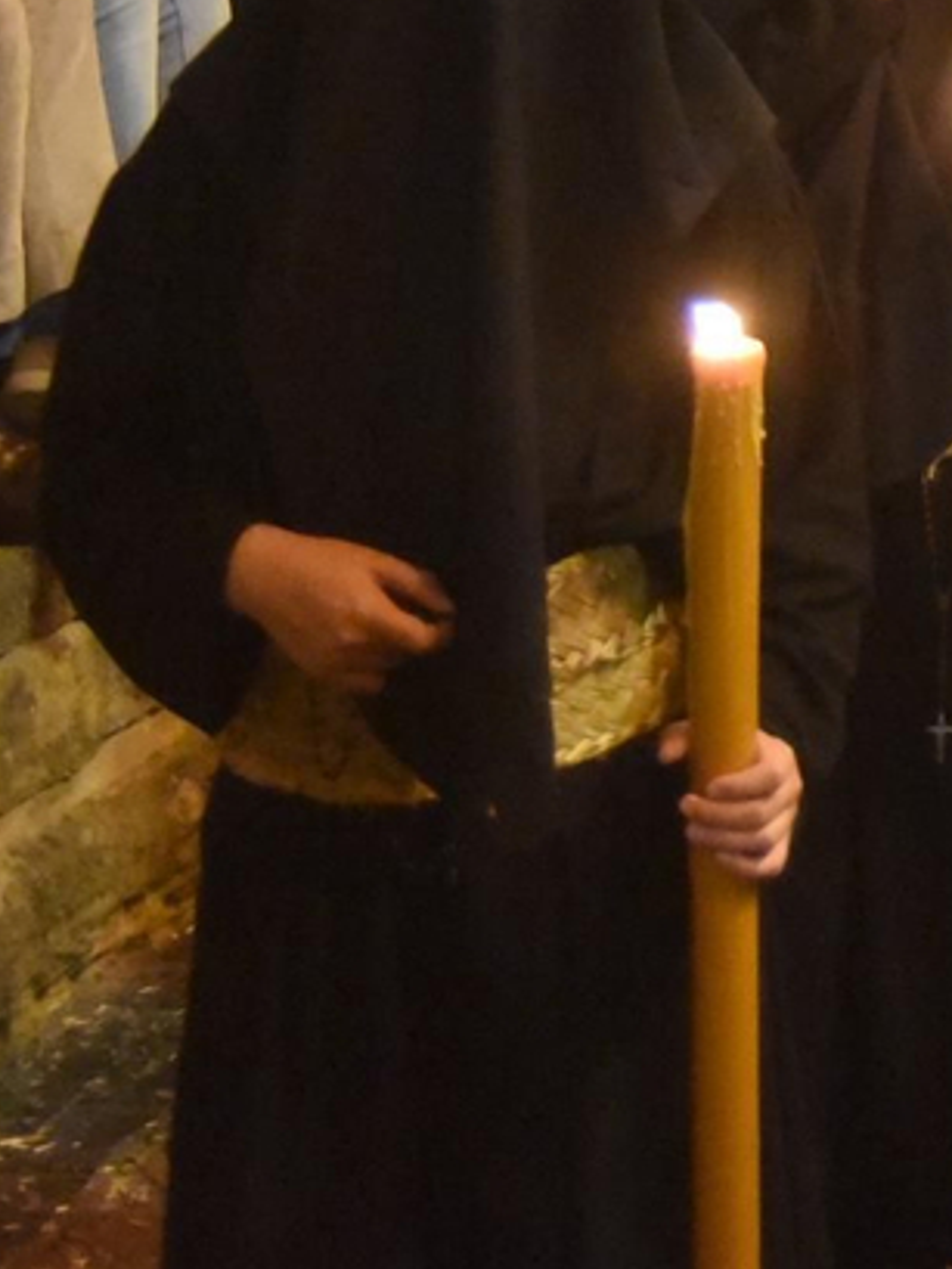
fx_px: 3995
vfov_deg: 17.5
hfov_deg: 12.1
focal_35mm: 109
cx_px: 1870
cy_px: -115
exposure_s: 1/200
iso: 12800
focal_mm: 29
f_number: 3.5
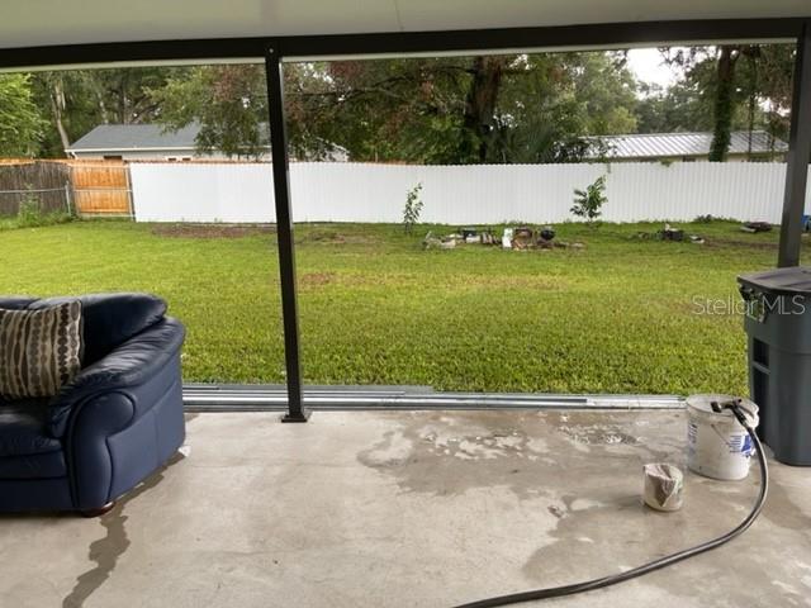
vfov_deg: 53.1
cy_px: 304
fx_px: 609
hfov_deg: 67.3
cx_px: 406
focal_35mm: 26
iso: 80
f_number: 1.6
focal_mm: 5.1
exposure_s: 1/121
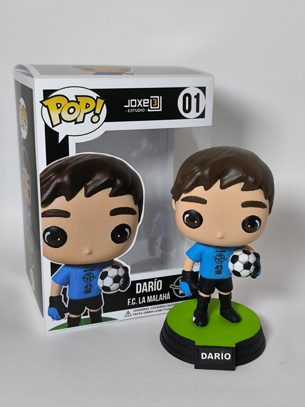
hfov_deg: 31.5
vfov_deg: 41.2
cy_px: 204
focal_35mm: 46
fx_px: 540
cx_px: 152
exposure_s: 1/100
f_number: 1.65
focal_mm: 6.14
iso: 160
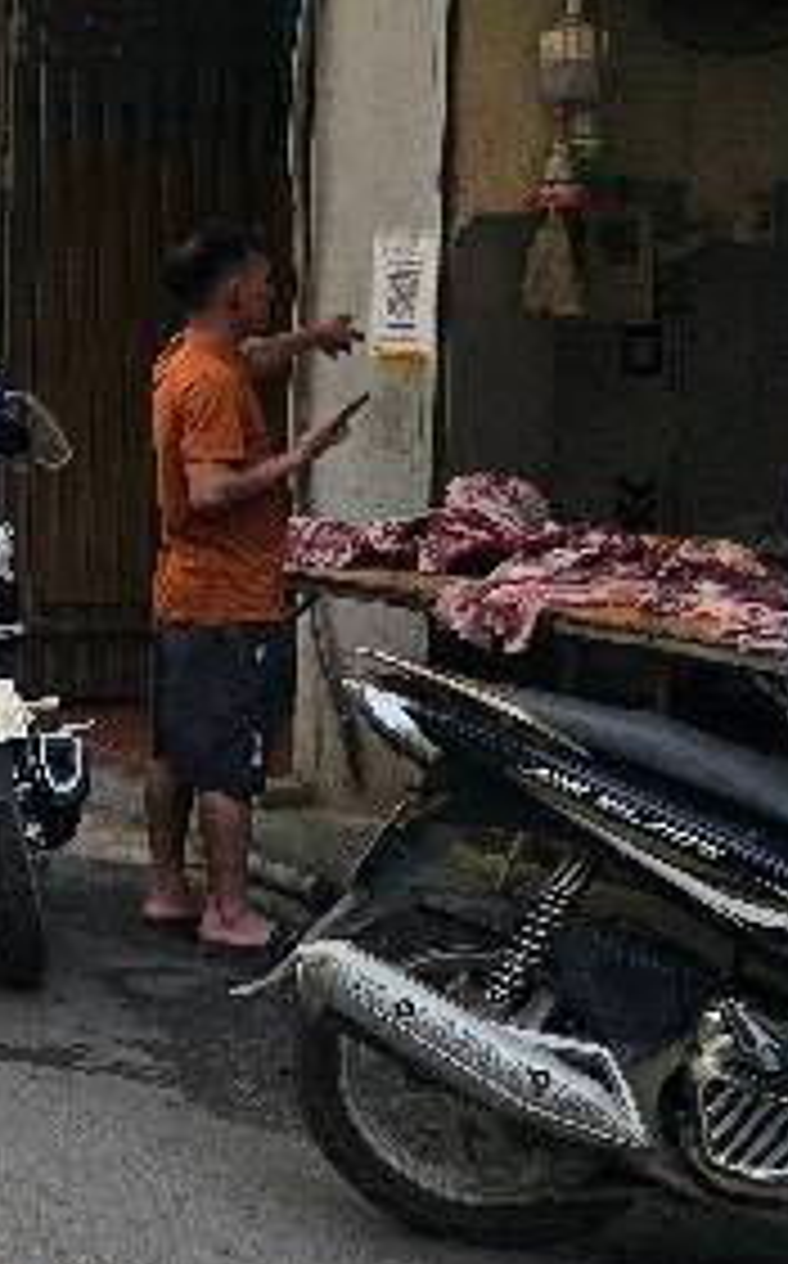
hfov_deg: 11.4
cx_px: -1247
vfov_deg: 23.3
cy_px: 463
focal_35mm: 89
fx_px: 3066
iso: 12
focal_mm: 6.3
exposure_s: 1/188
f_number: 1.7
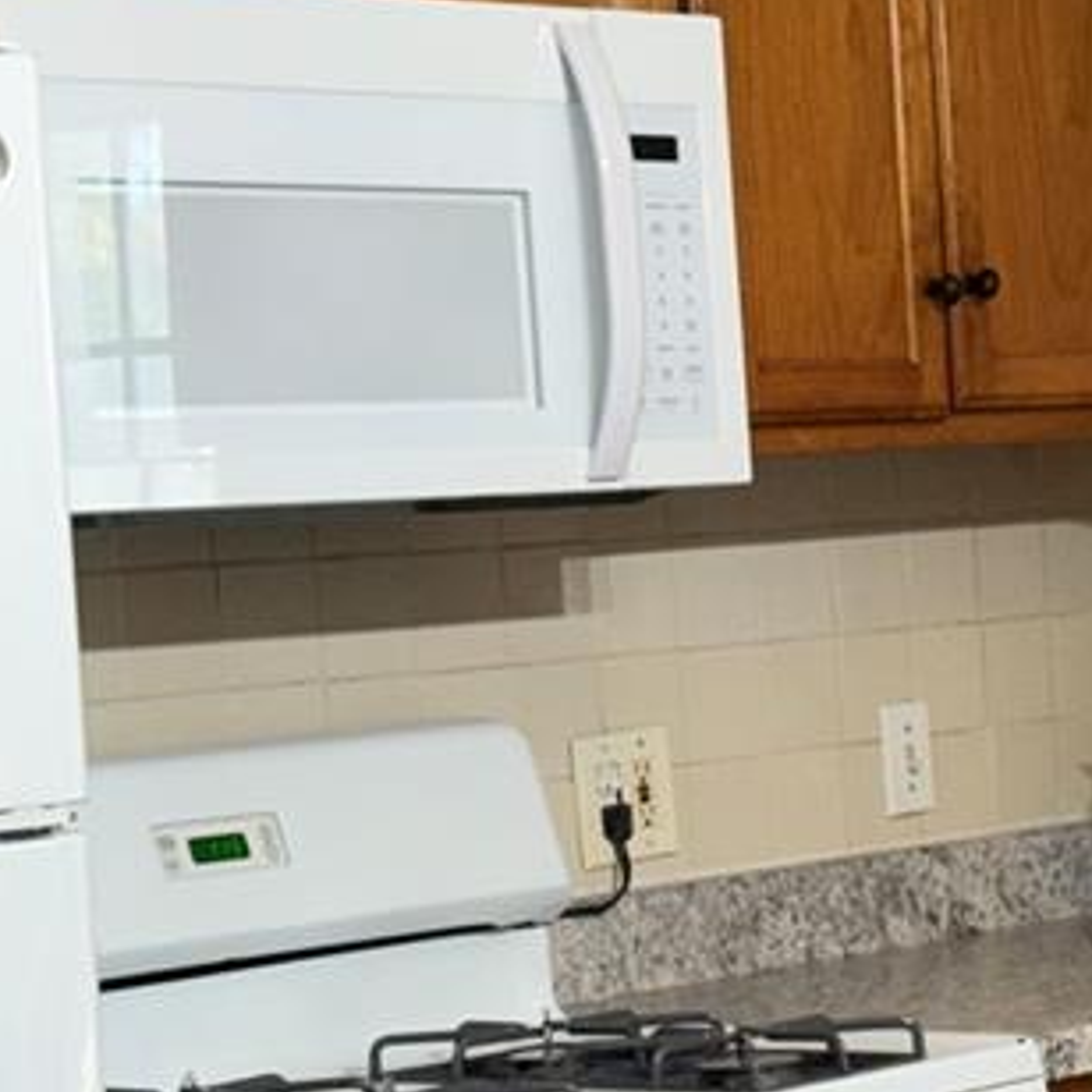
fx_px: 5032
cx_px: 1666
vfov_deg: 12.3
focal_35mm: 141
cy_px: 925
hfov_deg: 11.8
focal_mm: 6.76
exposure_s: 1/45
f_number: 1.78
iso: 50
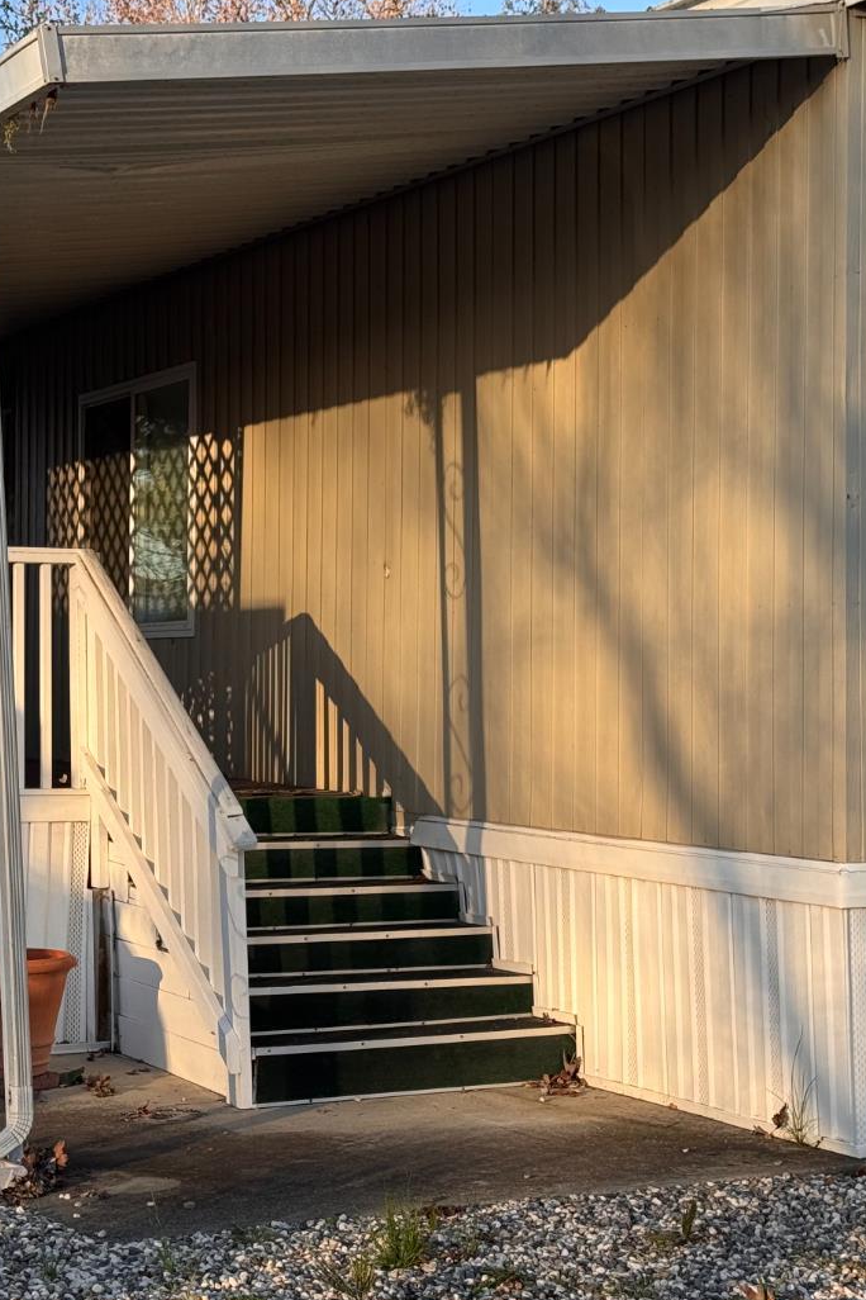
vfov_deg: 27.7
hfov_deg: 18.6
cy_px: 613
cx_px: 310
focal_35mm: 73
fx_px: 2634
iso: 64
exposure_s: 1/1637
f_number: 1.78
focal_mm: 6.76
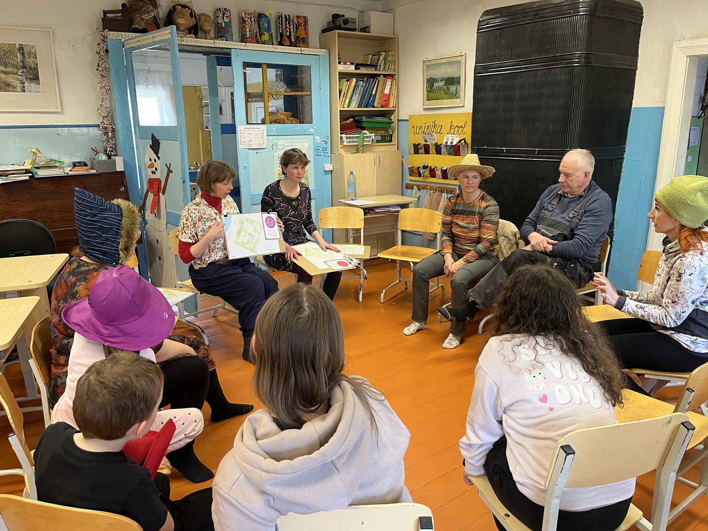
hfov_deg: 67.3
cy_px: 266
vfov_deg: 53.1
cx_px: 354
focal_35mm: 26
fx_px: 532
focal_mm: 5.1
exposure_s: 1/50
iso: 125
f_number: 1.6
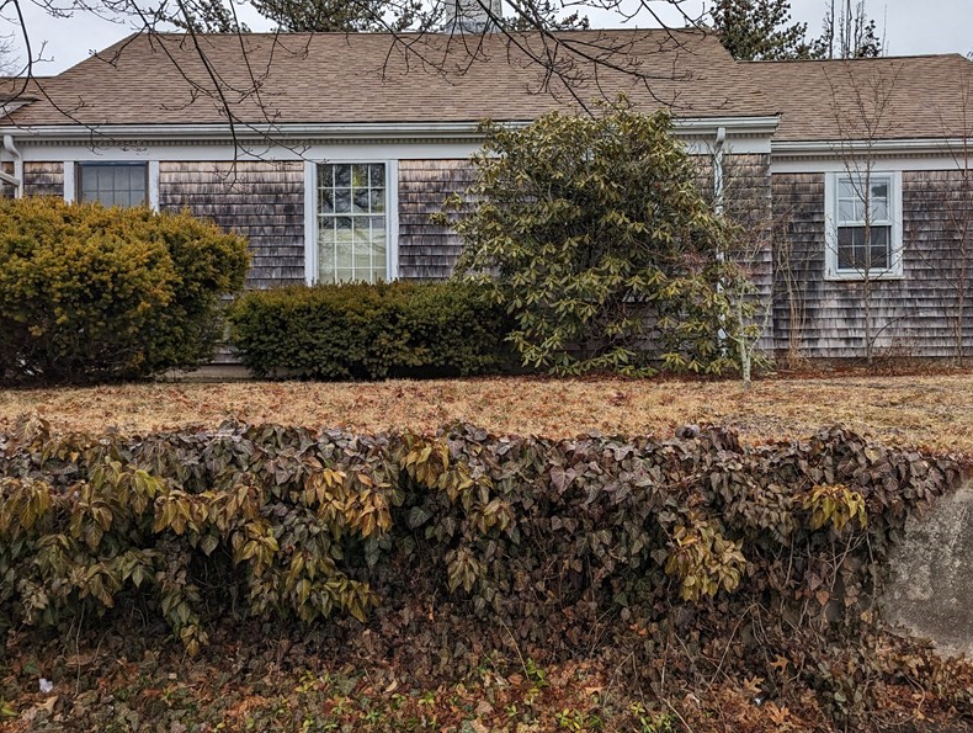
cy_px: 344
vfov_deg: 45.5
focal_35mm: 31
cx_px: 535
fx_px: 873
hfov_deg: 58.2
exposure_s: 1/898
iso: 47
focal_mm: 6.81
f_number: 1.85
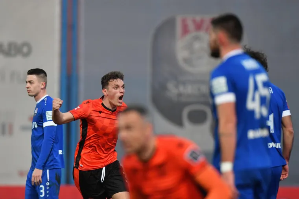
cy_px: 100
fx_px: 2490
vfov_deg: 4.6
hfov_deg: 6.9
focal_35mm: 300
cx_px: 150
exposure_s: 1/1250
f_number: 3.5
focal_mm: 300
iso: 1600
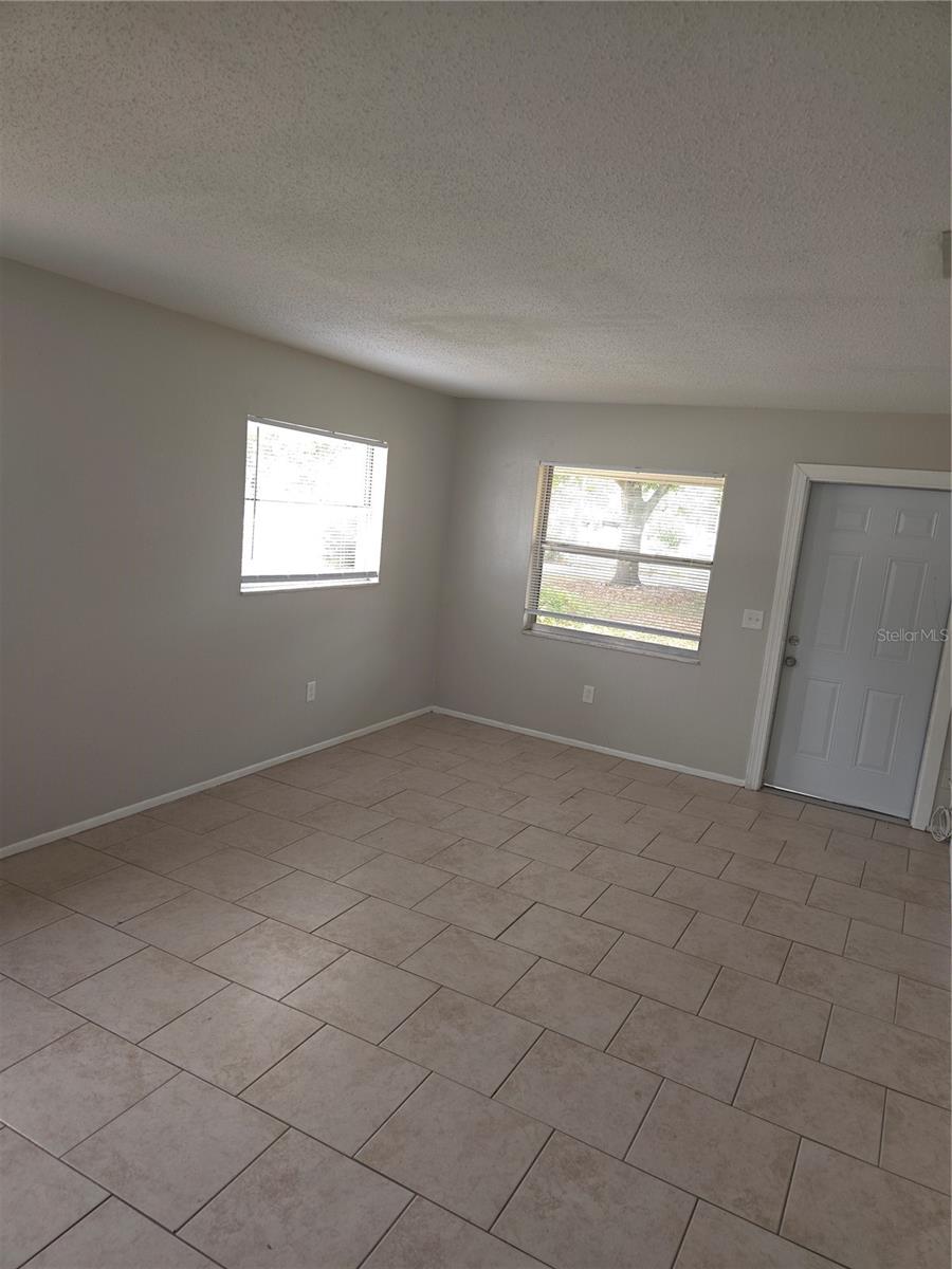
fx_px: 843
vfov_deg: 73.9
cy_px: 634
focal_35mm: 23
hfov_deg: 58.9
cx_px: 476
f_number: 1.8
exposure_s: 1/60
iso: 40
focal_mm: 5.4
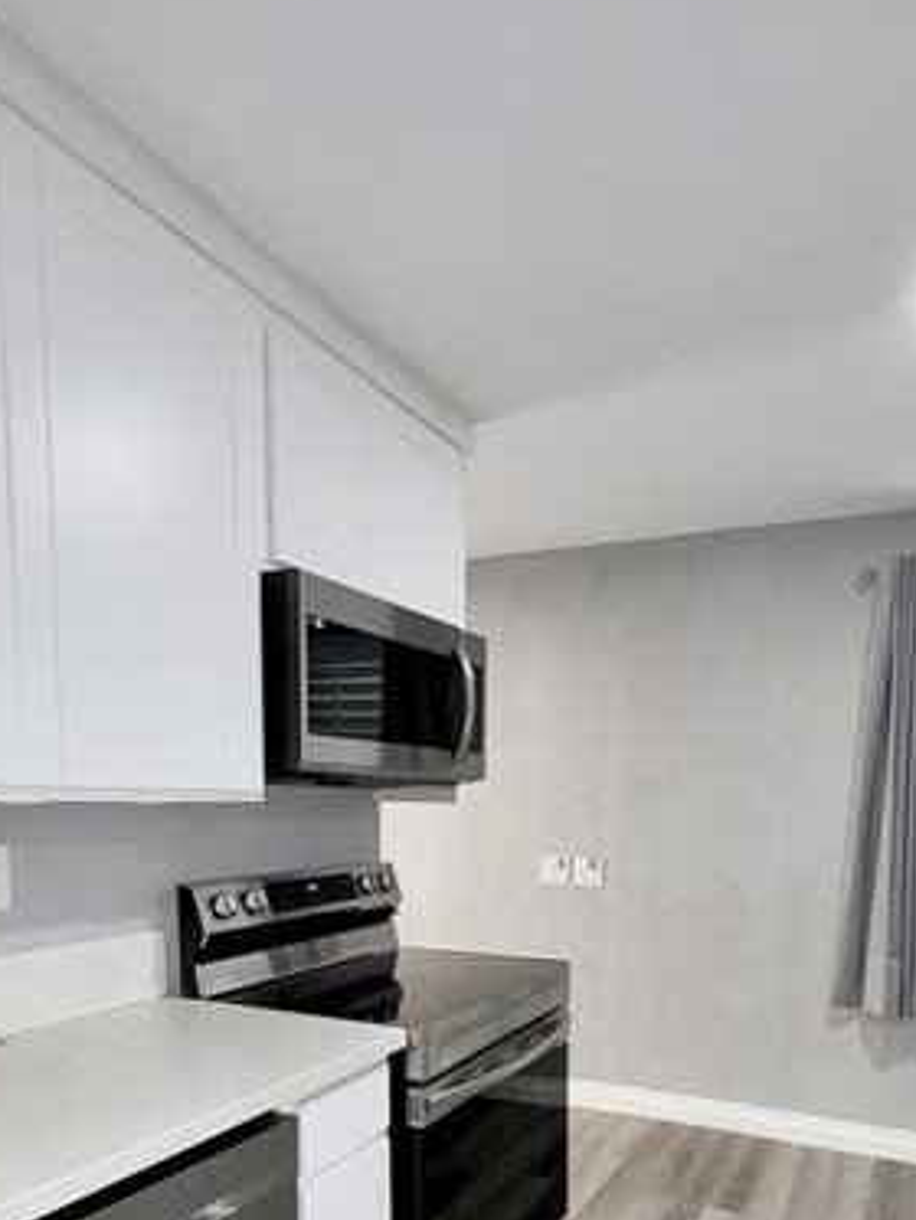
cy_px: 890
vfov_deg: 67.8
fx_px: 846
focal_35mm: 24
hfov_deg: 56.0
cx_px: 582
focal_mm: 2.22
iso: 160
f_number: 2.2
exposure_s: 1/60
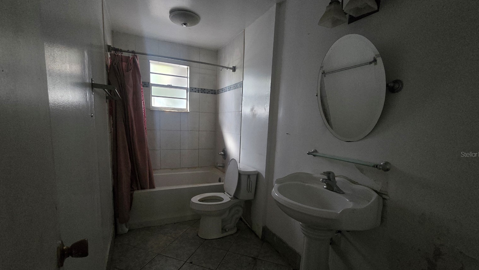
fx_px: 191
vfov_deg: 70.2
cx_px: 237
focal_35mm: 15
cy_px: 154
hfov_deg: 103.0
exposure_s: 1/40
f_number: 2.2
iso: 1600
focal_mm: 2.2
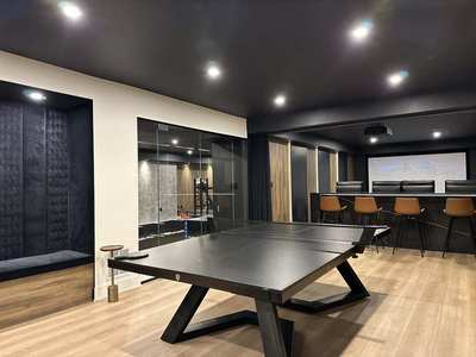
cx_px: 238
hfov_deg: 71.6
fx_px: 330
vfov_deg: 56.8
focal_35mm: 24
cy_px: 178
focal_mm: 6.86
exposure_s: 1/60
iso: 640
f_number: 1.78
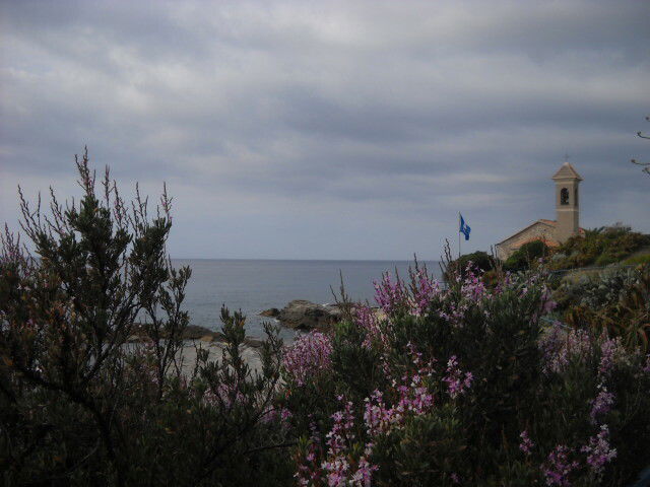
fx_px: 770
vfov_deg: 35.1
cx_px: 325
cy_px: 244
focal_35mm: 41
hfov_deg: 45.8
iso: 64
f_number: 5.5
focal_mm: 6.72
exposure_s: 1/353
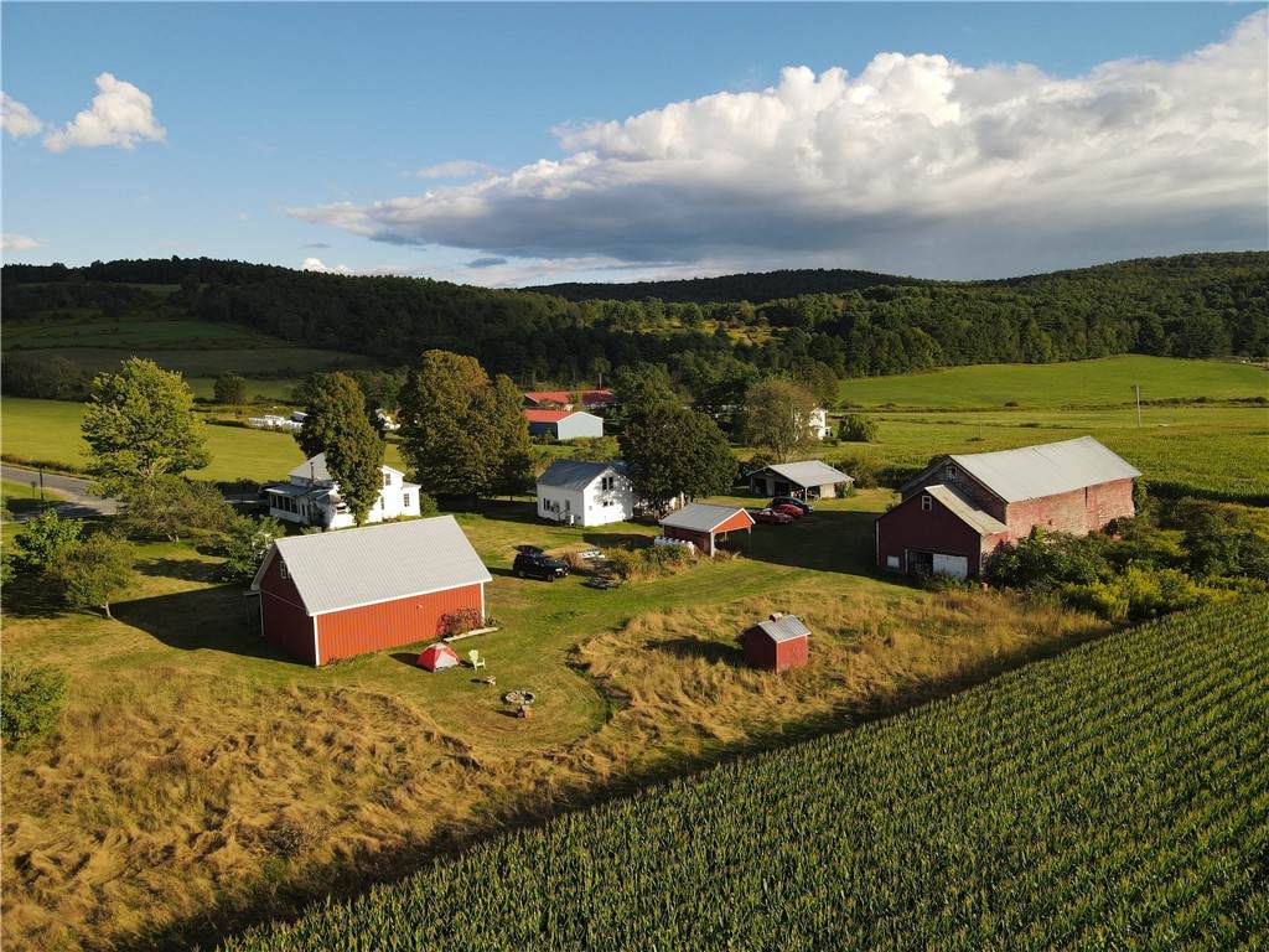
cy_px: 476
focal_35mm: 24
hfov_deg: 71.6
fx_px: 880
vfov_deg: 56.8
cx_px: 634
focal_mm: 4.5
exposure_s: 1/500
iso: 100
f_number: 2.8
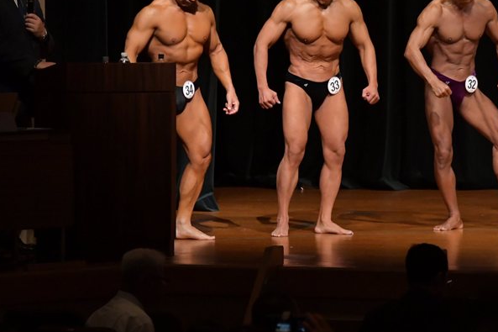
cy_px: 131
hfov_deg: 7.0
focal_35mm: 294
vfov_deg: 4.7
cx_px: 306
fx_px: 4066
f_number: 5.6
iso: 5000
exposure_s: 1/400
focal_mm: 150
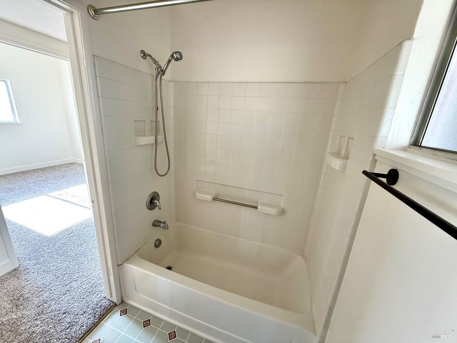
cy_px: 172
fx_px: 185
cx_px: 228
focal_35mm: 14
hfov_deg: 102.1
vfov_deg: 85.7
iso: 200
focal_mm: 2.22
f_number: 2.2
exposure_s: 1/60
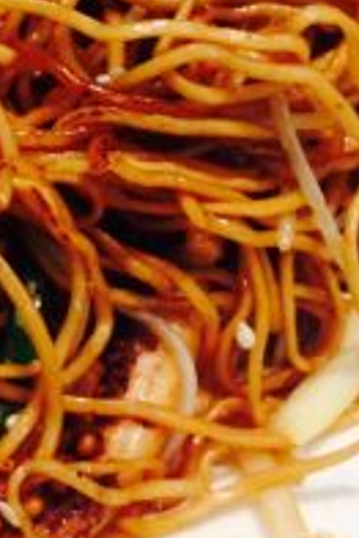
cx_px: -126
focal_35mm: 130
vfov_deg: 15.7
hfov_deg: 10.3
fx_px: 1941
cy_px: 199
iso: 64
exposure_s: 1/20
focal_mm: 4.28
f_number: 2.4
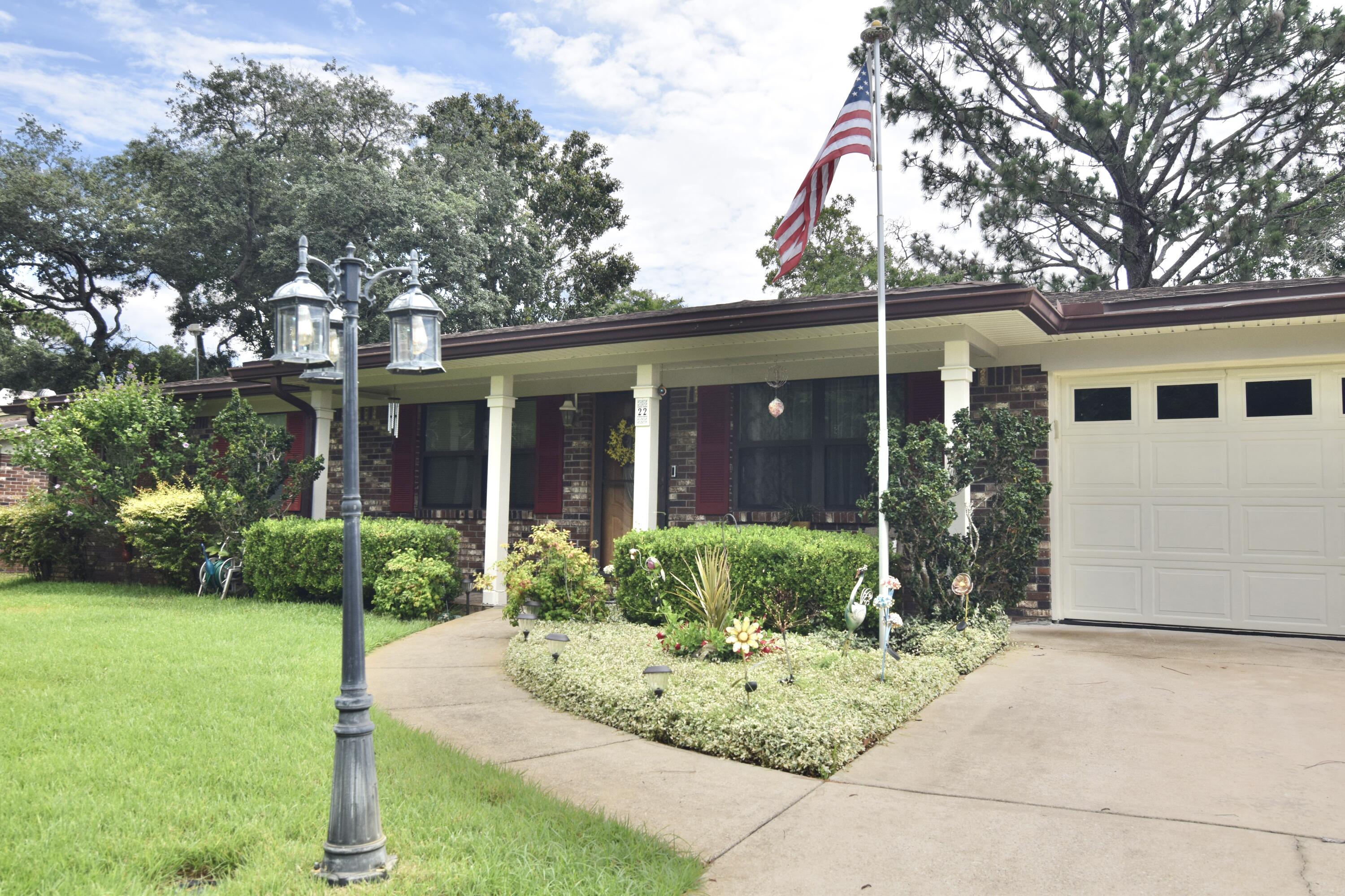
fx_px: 1009
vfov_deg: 47.9
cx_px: 672
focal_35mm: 27
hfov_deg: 67.4
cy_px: 448
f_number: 5.6
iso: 200
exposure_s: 1/800
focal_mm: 18
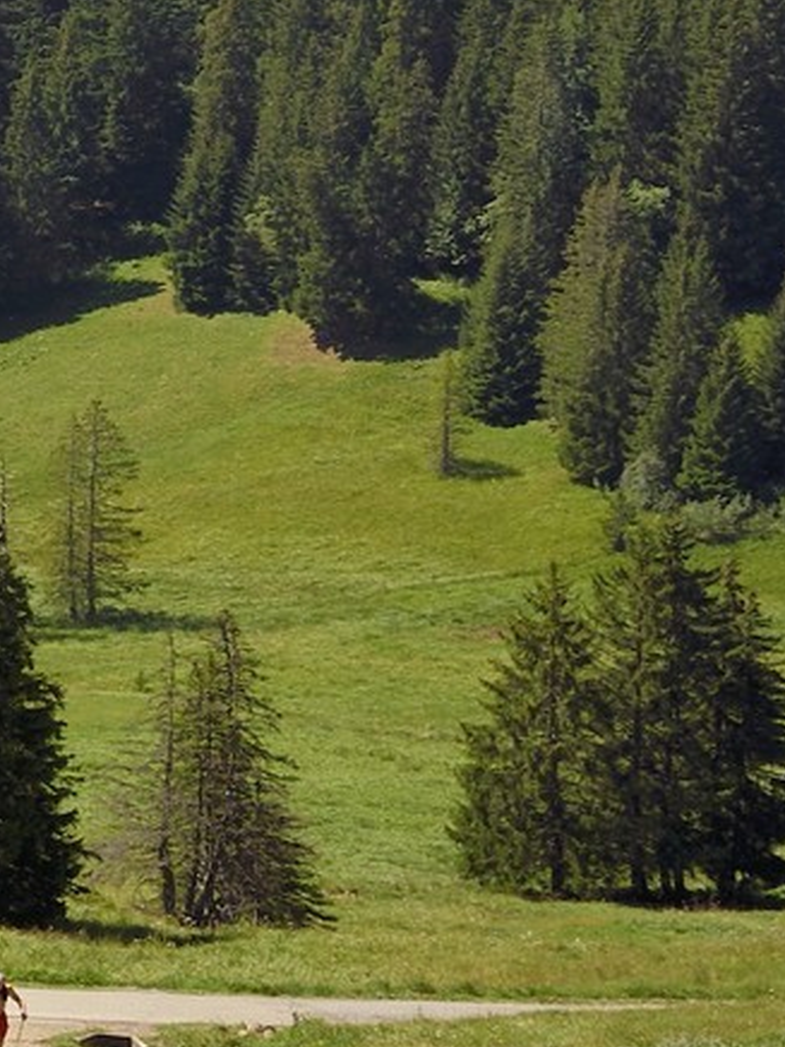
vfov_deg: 12.1
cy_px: 19
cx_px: -1008
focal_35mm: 162
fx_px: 4898
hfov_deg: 8.5
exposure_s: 1/320
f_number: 10
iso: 200
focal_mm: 46
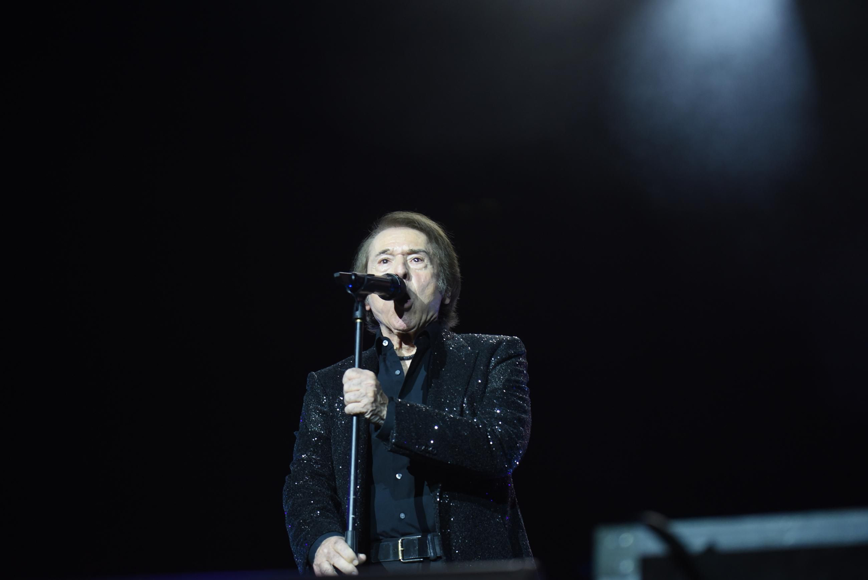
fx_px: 1688
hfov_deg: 28.8
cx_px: 434
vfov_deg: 19.5
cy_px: 290
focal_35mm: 70
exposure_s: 1/100
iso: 2000
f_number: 4
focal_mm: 70
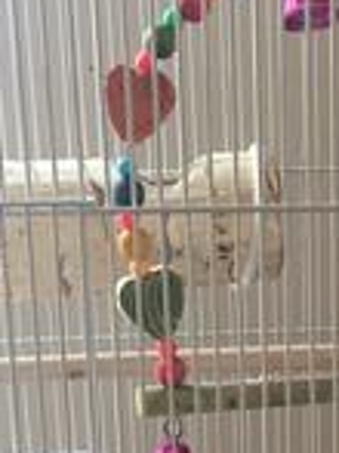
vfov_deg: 19.9
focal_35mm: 95
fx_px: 1242
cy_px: 484
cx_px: 342
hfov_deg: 15.3
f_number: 2.2
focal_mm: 4.15
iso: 25
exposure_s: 1/40
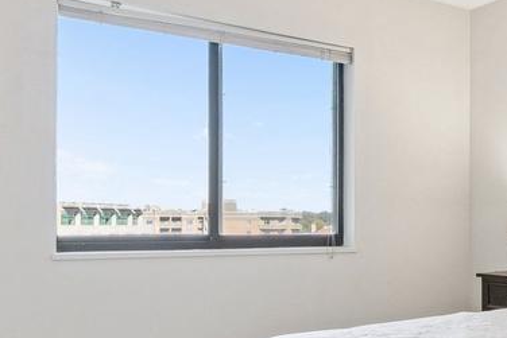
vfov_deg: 28.9
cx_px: 538
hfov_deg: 37.0
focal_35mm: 46
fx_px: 648
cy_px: 242
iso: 640
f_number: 7.1
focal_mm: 12
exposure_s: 1/100
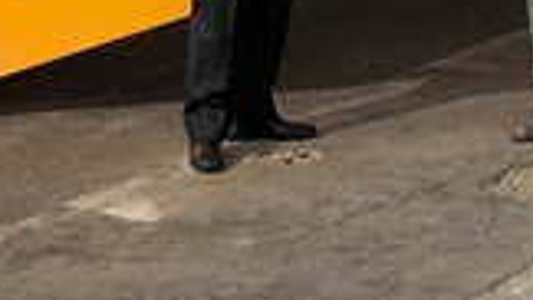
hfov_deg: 14.0
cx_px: 553
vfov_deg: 7.2
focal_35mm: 151
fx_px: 2133
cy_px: -560
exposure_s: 1/2288
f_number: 1.8
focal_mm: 4
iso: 20
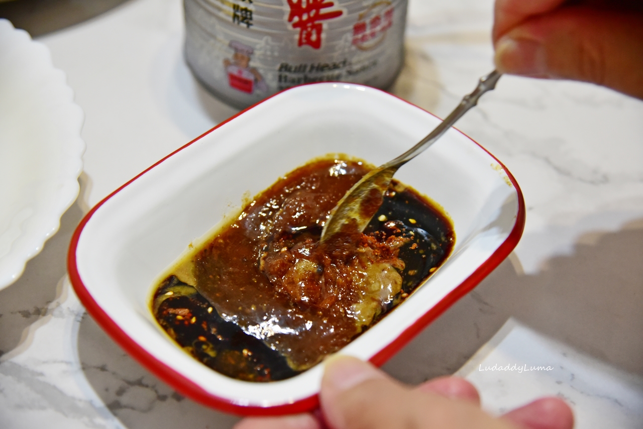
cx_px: 322
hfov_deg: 27.0
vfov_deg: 18.2
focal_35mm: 75
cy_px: 214
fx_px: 1340
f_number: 4.5
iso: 2800
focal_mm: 75
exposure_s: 1/125
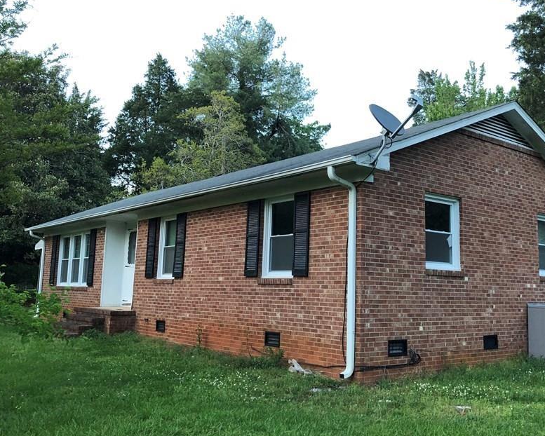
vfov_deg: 41.2
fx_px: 581
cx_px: 320
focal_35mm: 36
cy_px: 206
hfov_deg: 50.0
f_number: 1.8
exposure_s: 1/24
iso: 40
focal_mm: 3.99
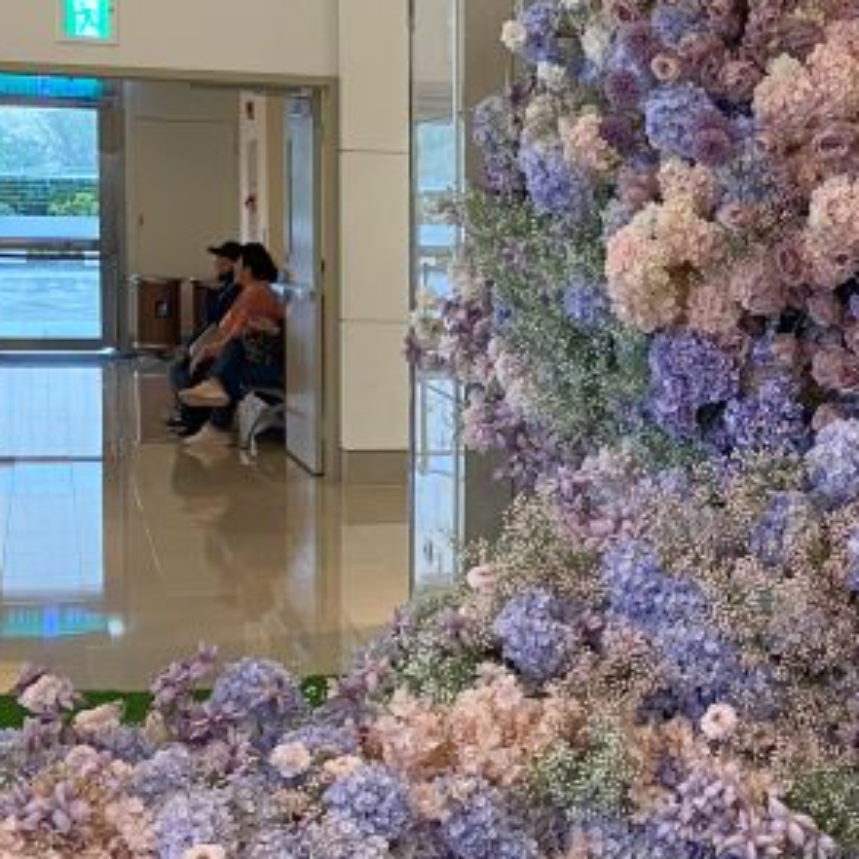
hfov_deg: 22.3
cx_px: 821
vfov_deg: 23.0
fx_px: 2106
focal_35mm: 75
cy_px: 482
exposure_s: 1/60
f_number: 1.8
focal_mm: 4.25
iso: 80
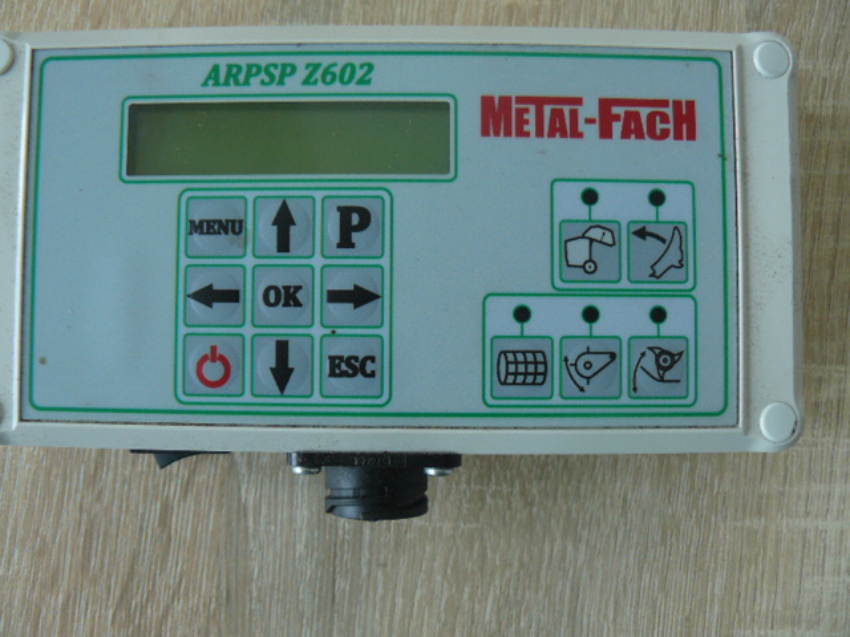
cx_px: 425
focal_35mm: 36
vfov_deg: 39.7
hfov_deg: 51.4
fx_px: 884
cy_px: 318
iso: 100
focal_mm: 6
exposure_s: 1/80
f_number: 2.8
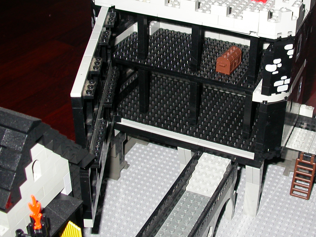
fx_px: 548
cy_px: 74
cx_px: 211
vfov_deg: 24.3
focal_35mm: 60
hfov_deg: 31.9
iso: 100
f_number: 2.6
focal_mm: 7.85
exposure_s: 1/60
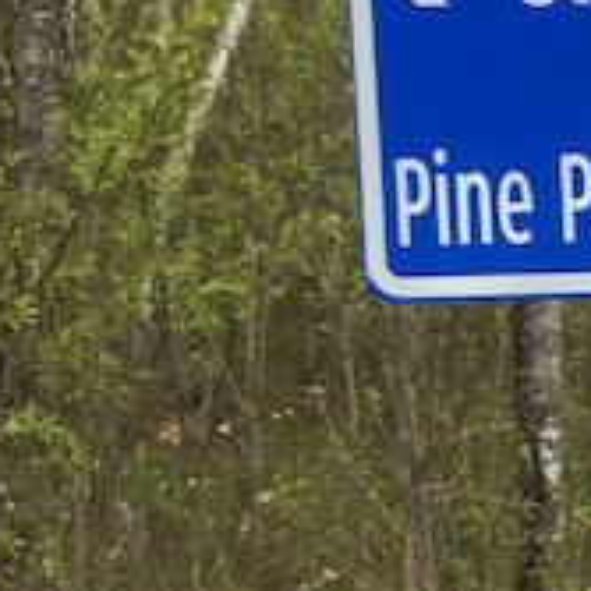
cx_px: 906
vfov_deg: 14.2
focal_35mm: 123
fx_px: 2376
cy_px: 276
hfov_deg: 13.3
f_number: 2.2
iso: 32
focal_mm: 4.15
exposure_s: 1/1130
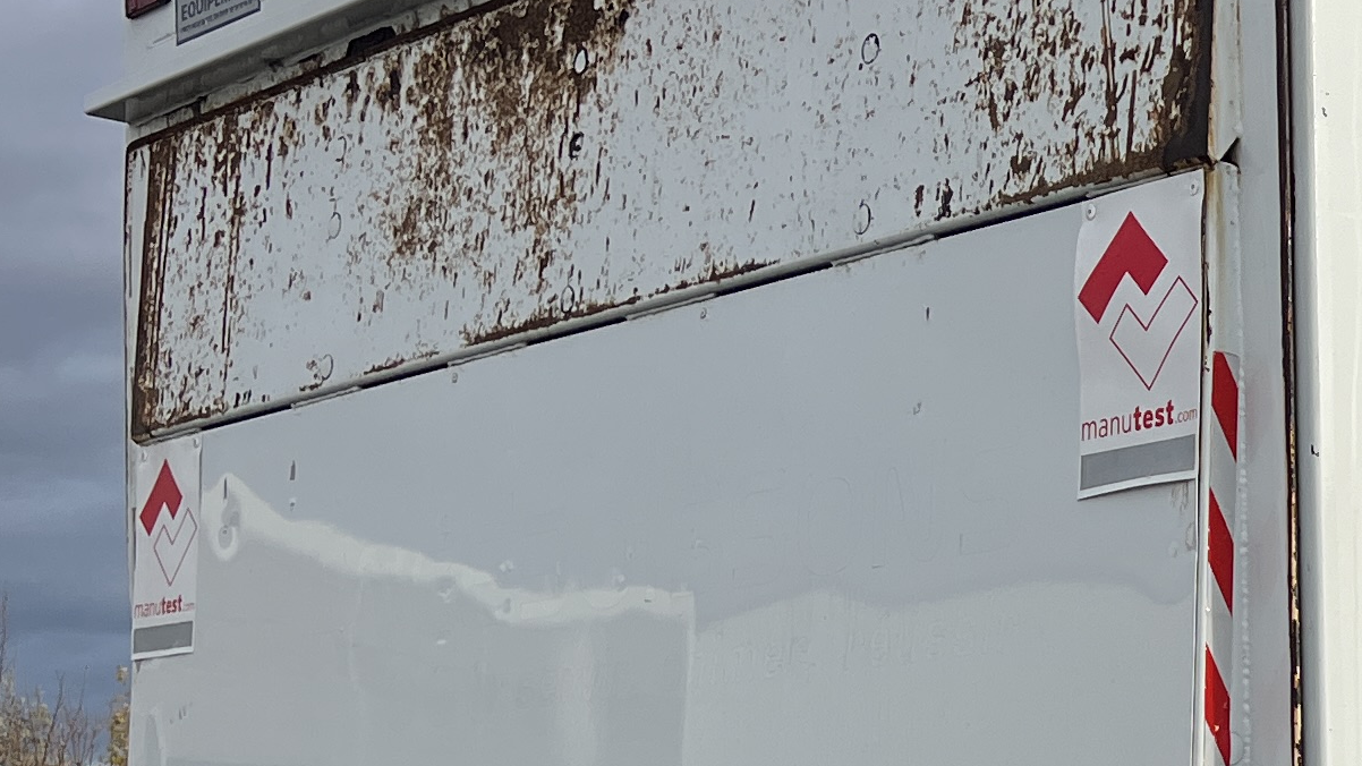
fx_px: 3431
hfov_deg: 20.3
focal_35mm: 95
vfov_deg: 12.4
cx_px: 1824
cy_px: 982
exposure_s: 1/3077
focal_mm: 5.7
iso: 50
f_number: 1.5
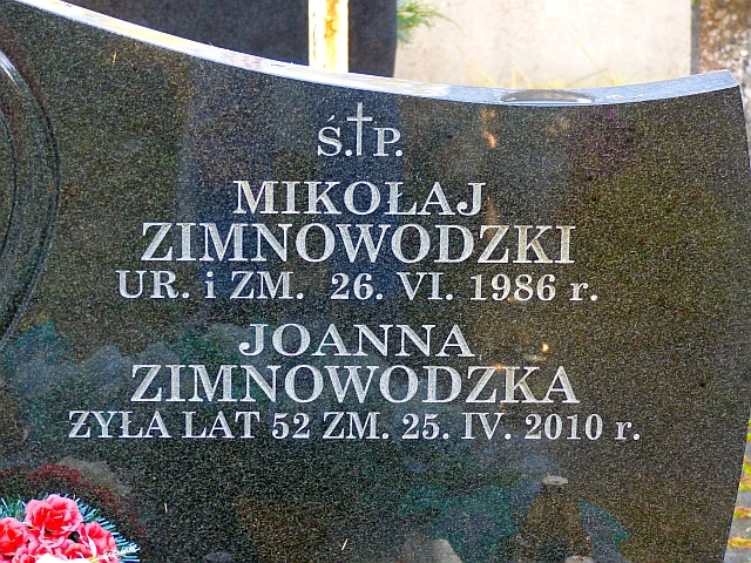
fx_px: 2582
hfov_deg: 16.6
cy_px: 282
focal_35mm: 119
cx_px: 376
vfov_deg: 12.5
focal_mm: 21.4
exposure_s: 1/60
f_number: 2.8
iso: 200
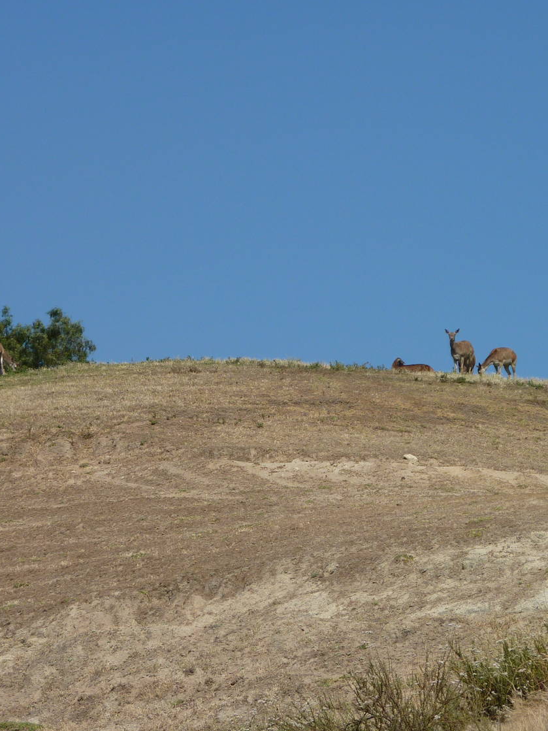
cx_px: 308
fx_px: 4771
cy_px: 374
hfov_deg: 6.6
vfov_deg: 8.8
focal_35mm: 226
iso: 80
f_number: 5.6
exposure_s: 1/640
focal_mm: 25.9
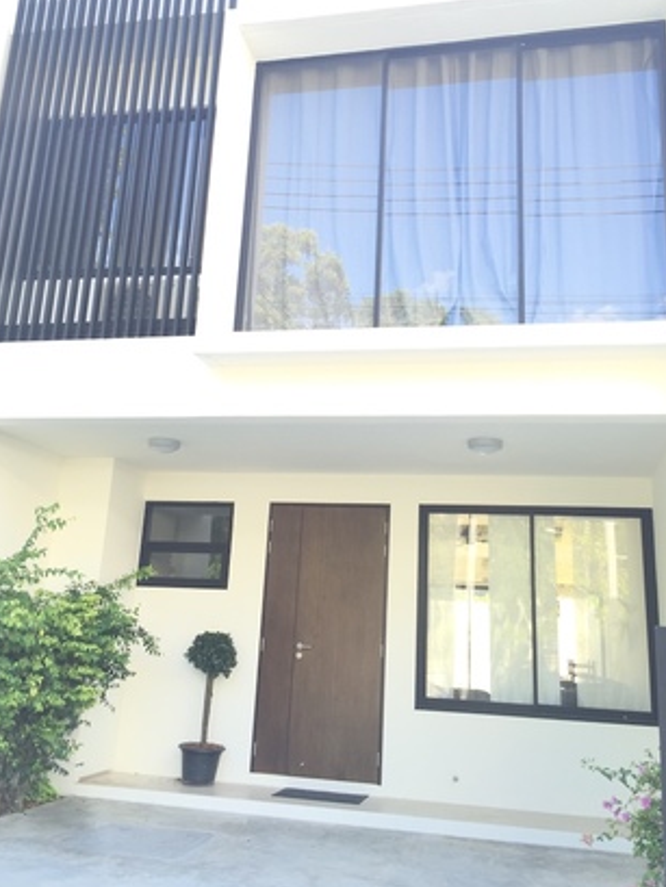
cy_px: 371
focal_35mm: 34
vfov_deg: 53.7
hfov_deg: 41.8
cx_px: 334
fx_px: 872
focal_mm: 4.15
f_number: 2.2
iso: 32
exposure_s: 1/130
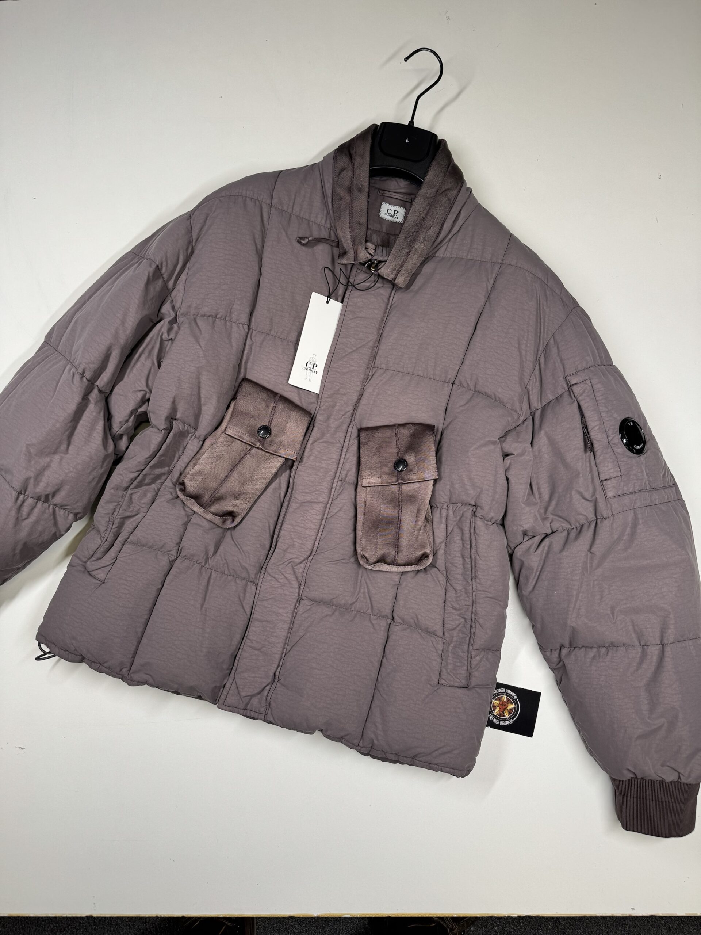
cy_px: 468
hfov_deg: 56.8
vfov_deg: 71.6
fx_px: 648
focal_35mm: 24
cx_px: 350
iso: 64
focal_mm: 6.76
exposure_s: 1/121
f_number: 1.78
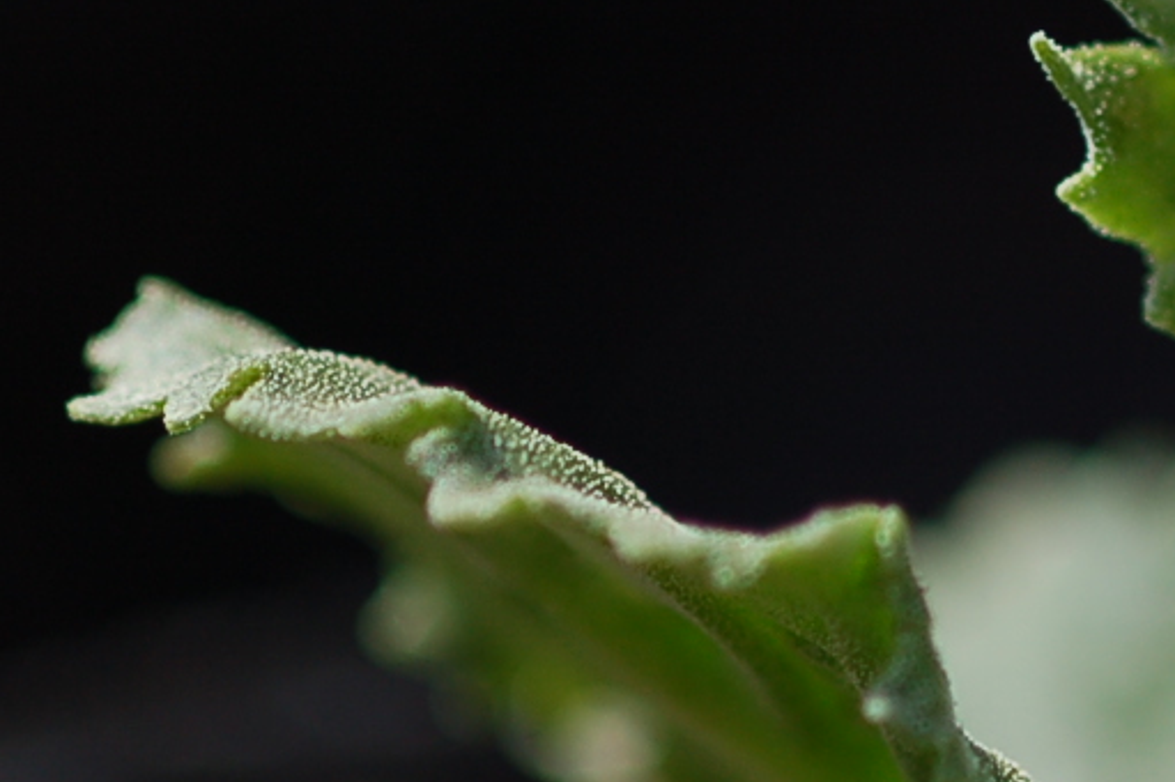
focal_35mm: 463
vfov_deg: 3.0
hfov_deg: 4.4
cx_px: 1398
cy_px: -12
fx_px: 15117
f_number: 3.5
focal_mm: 105
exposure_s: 1/2500
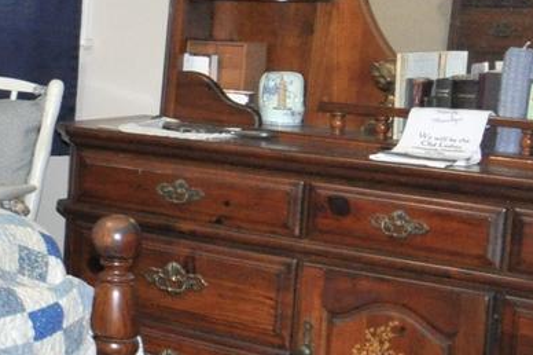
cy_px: 135
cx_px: -510
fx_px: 1405
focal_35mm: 95
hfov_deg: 16.6
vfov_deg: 14.4
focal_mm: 12
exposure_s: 1/60
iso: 800
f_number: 4
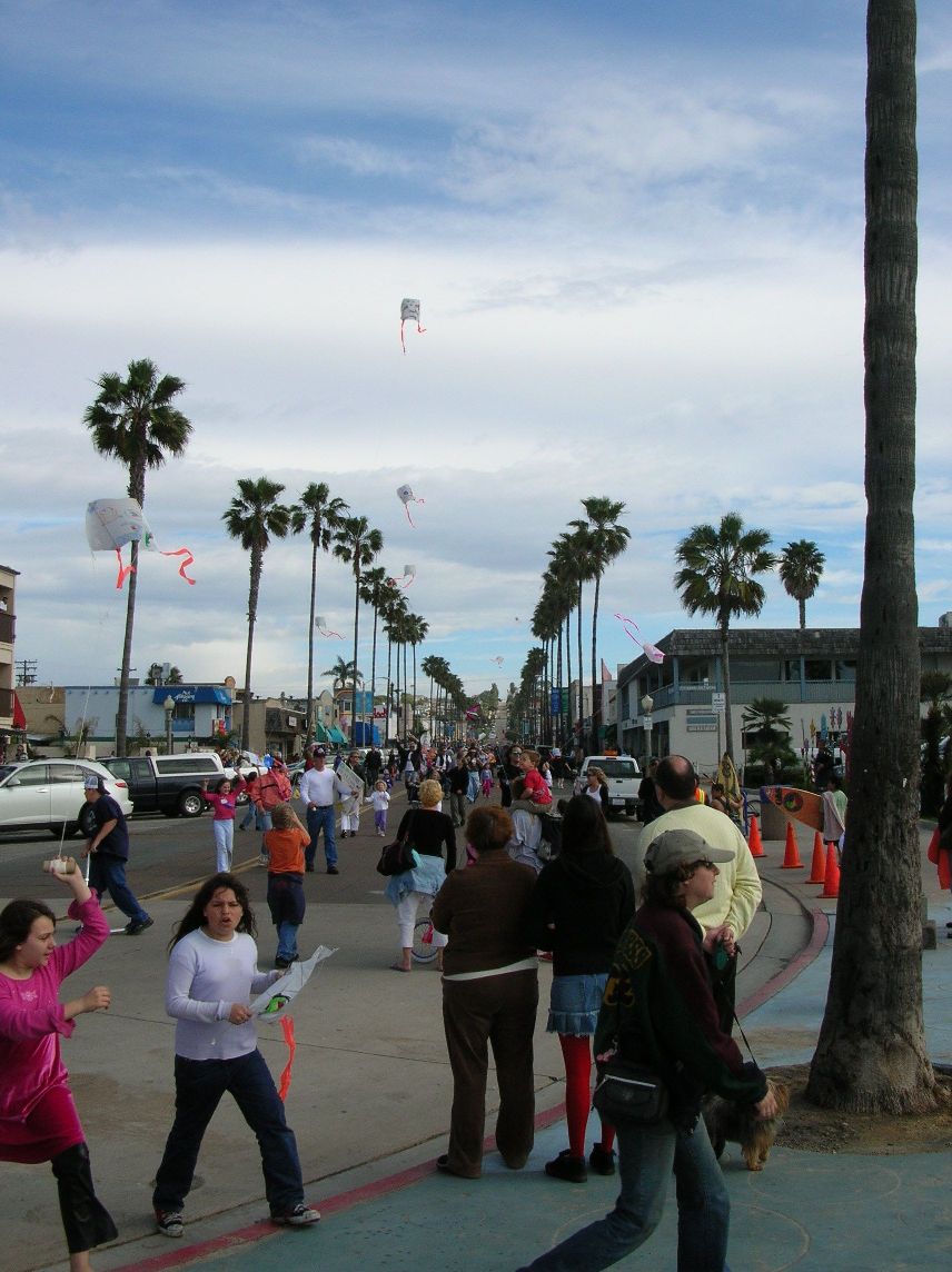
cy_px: 636
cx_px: 476
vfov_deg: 52.7
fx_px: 1285
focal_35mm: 35
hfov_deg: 40.6
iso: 50
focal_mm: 5.8
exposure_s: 1/402
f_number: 5.6
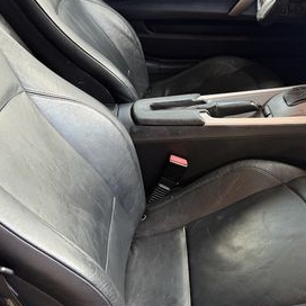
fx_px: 500
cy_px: 132
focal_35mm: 50
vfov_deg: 34.0
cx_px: 227
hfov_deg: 33.4
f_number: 1.78
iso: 200
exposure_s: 1/85
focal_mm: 6.76
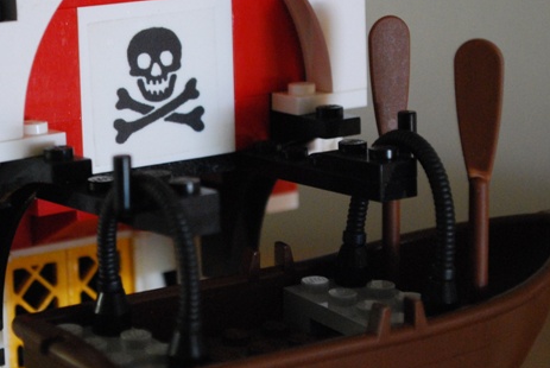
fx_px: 2108
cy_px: 80
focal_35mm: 138
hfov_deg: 14.8
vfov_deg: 10.0
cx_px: 156
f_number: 5.6
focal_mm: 55
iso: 1600
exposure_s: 1/15
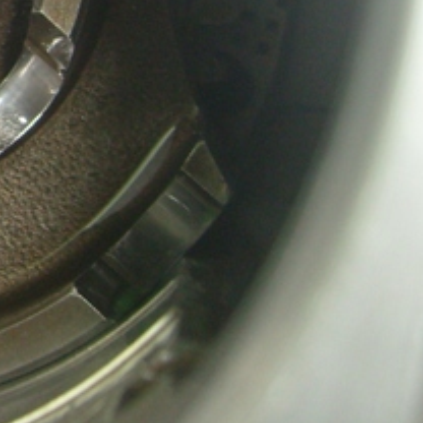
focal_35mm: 119
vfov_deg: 14.3
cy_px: -49
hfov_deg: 13.4
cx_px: -301
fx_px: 1645
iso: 100
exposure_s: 1/45
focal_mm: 5.8
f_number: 2.8
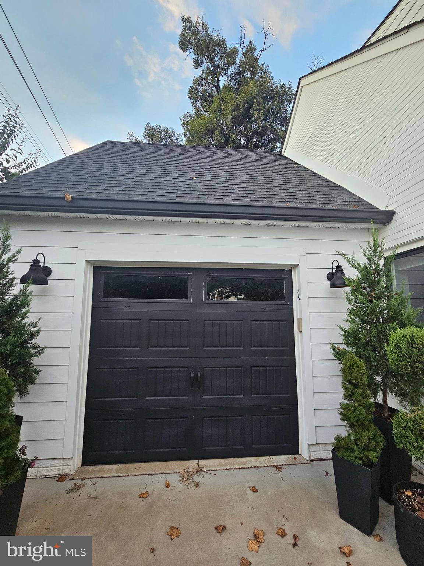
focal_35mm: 13
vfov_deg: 106.2
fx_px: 212
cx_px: 212
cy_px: 283
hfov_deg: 89.9
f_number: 2.2
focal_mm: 2.2
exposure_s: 1/77.4
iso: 250
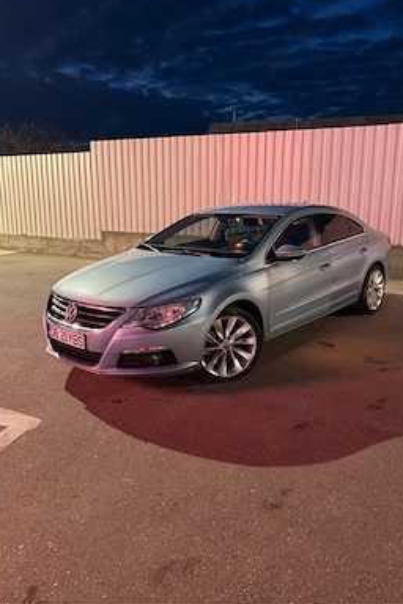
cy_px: 294
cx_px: 222
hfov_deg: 49.5
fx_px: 437
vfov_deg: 69.4
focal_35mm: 26
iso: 800
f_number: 1.78
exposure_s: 1/25
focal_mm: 6.76
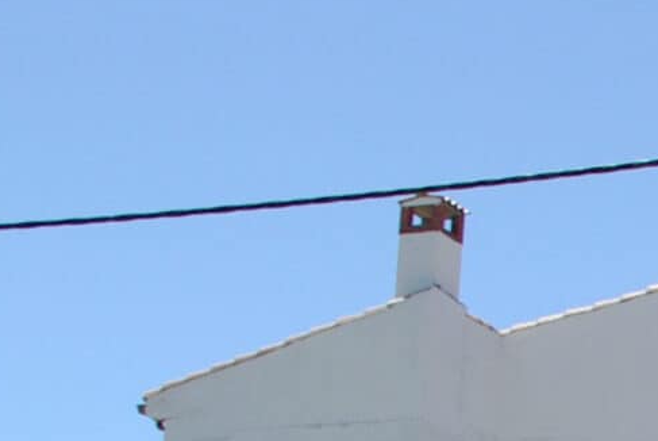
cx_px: 1240
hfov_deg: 11.3
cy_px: 1020
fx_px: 3067
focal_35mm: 168
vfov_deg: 7.7
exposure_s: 1/200
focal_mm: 21.25
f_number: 7.1
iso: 100
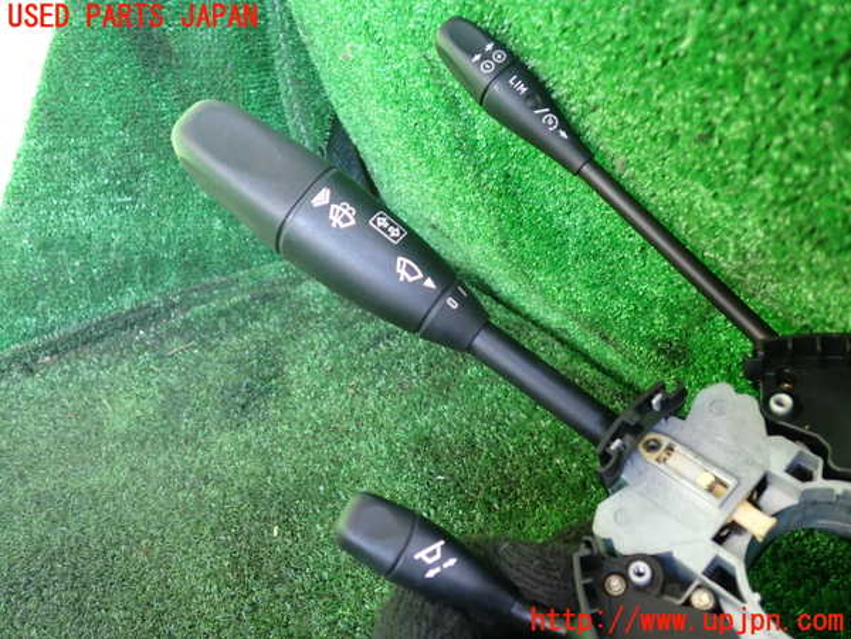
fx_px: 738
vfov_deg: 46.8
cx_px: 426
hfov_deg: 60.0
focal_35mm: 30
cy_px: 320
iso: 200
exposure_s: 1/50
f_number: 2.3
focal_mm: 5.4
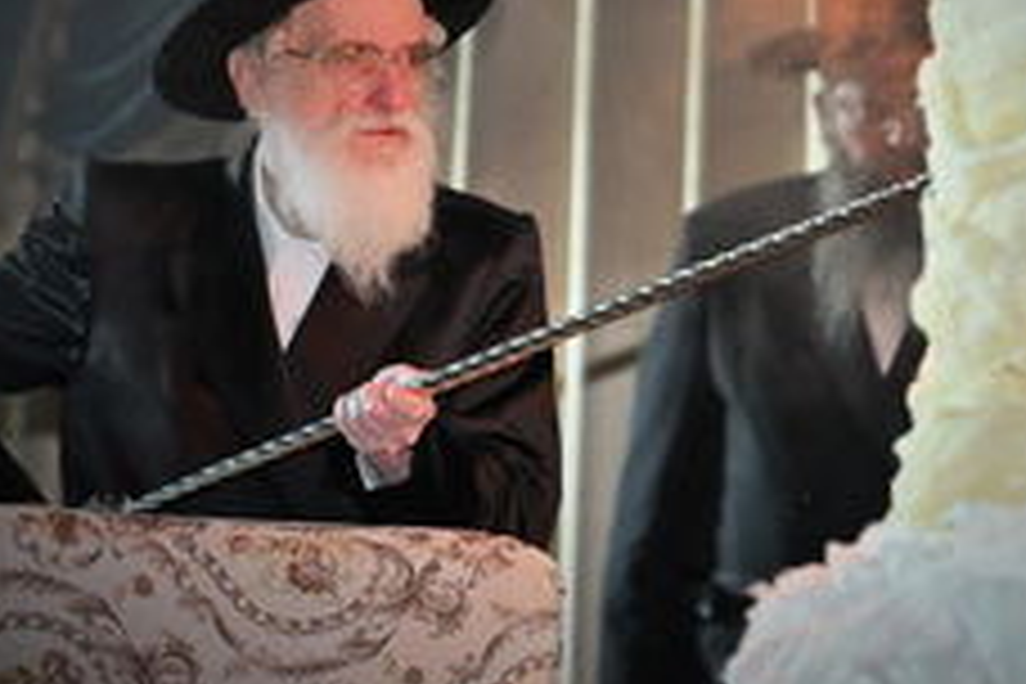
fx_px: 8749
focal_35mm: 307
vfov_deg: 4.5
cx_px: 702
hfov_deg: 6.7
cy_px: 225
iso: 500
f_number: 2.8
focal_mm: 175
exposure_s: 1/200
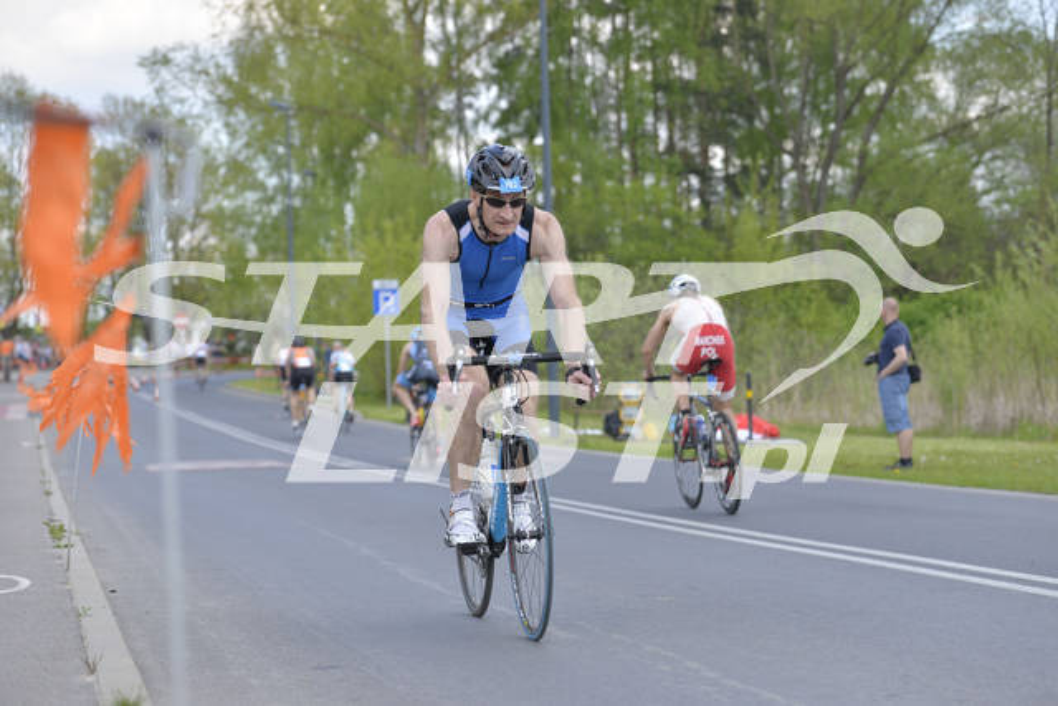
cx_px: 529
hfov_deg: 22.6
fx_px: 2645
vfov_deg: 15.2
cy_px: 353
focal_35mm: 90
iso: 400
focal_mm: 90
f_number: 4
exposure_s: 1/2500
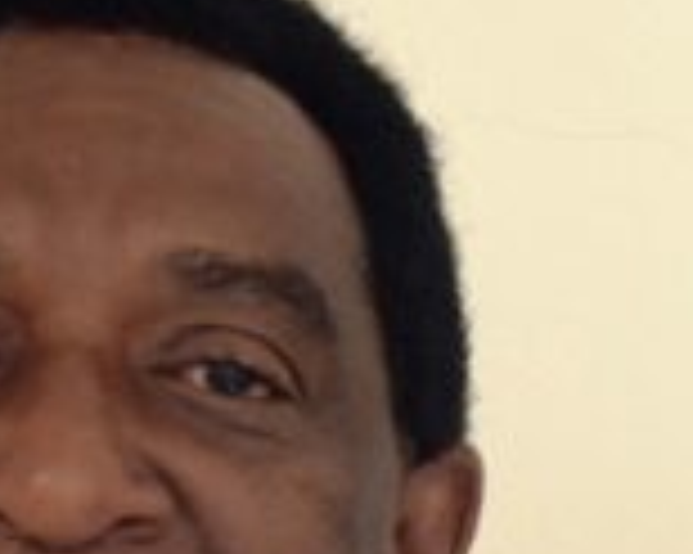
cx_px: 842
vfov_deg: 4.8
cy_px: 1214
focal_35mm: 319
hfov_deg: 6.0
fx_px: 6539
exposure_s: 1/100
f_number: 5
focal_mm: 34
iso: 400
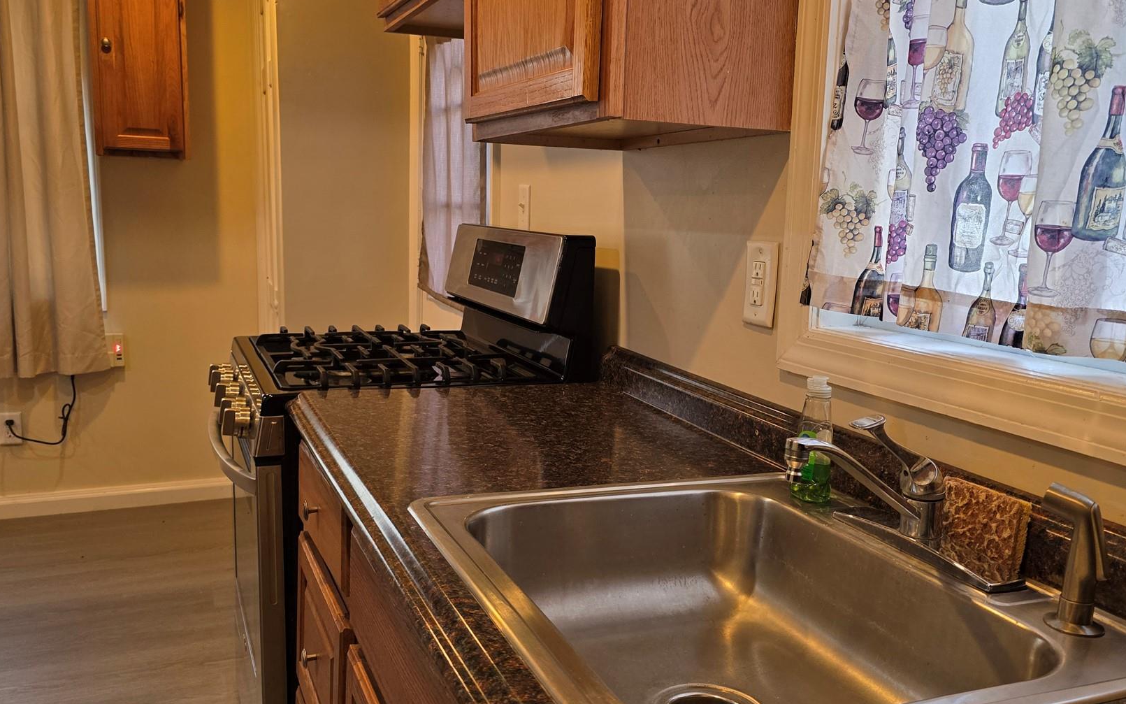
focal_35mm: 31
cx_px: 596
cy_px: 347
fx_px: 951
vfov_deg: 40.6
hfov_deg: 61.2
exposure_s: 1/120
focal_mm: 6.3
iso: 200
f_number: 1.7
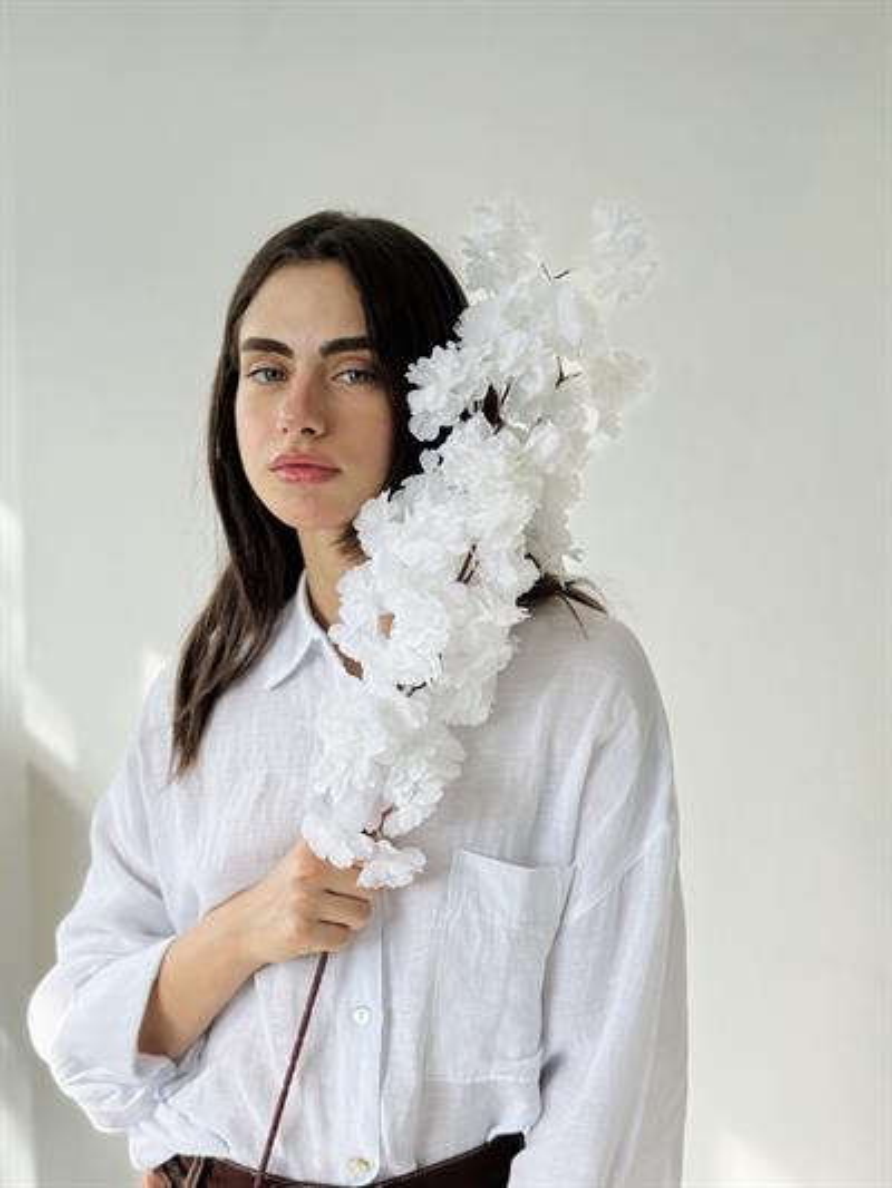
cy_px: 594
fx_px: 1649
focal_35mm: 48
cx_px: 446
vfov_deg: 39.6
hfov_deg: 30.3
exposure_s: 1/495
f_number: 1.78
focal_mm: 6.76
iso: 64
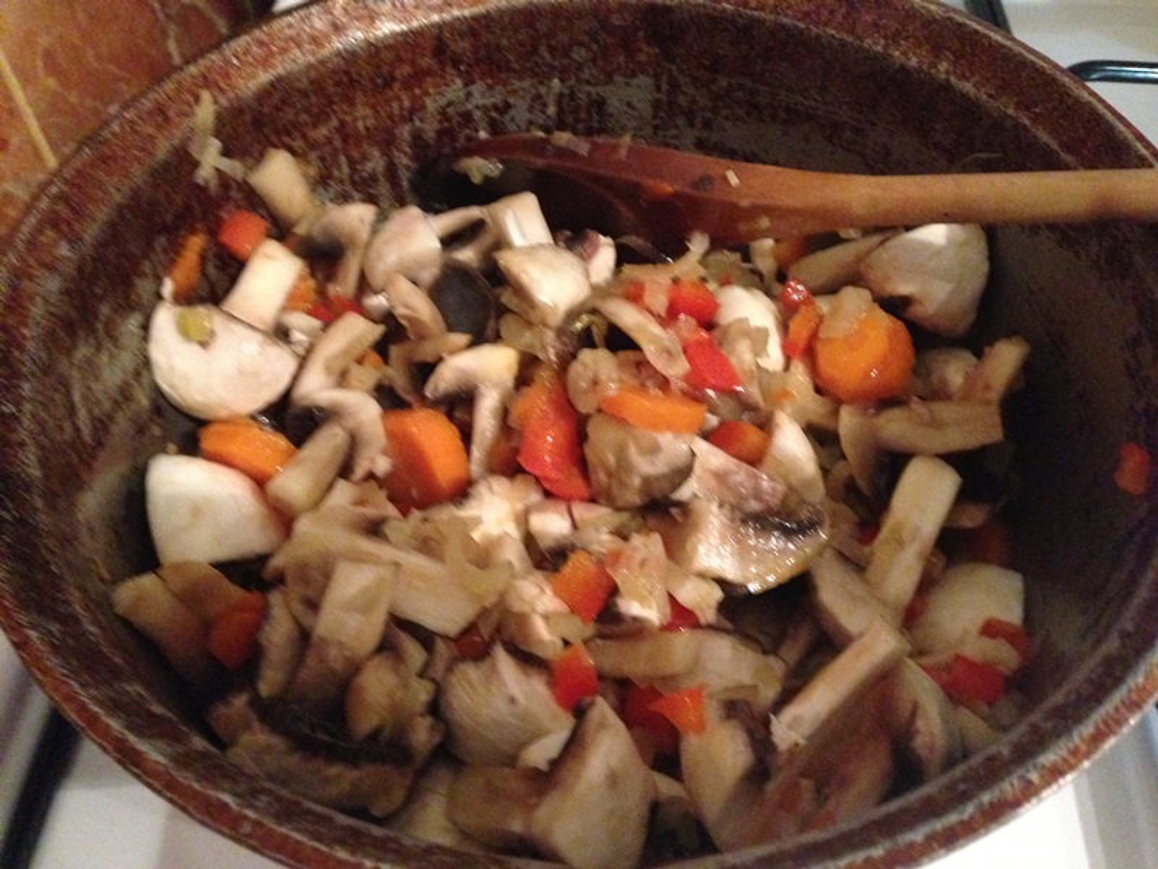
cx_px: 579
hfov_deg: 55.4
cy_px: 434
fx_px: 1104
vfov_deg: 42.9
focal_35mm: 33
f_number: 2.4
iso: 800
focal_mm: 4.12
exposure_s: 1/15
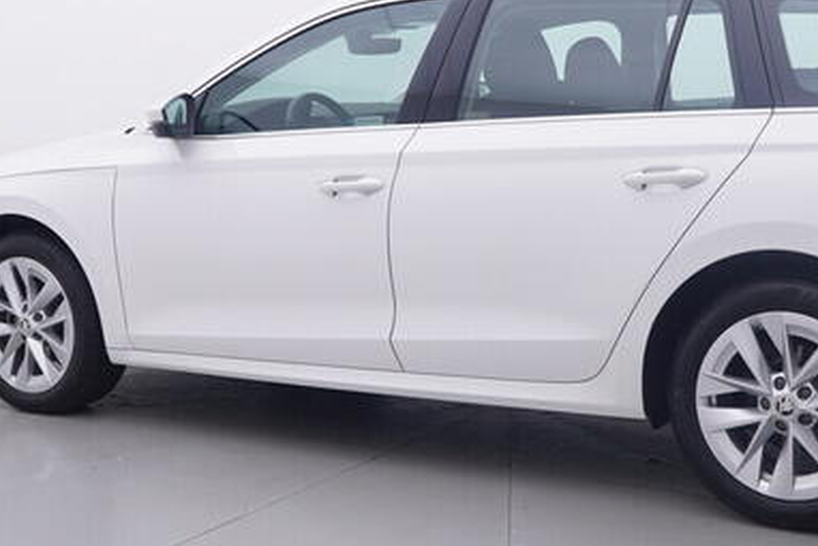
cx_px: 512
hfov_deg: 33.0
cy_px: 216
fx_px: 1372
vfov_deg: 22.5
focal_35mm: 60
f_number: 5
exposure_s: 1/80
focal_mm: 15
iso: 200
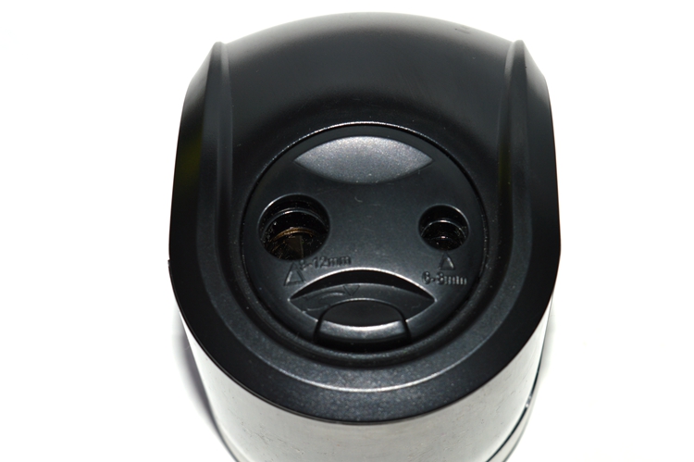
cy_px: 231
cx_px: 347
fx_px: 1589
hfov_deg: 24.6
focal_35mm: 82
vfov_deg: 16.5
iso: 100
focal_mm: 55
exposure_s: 1/60
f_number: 8
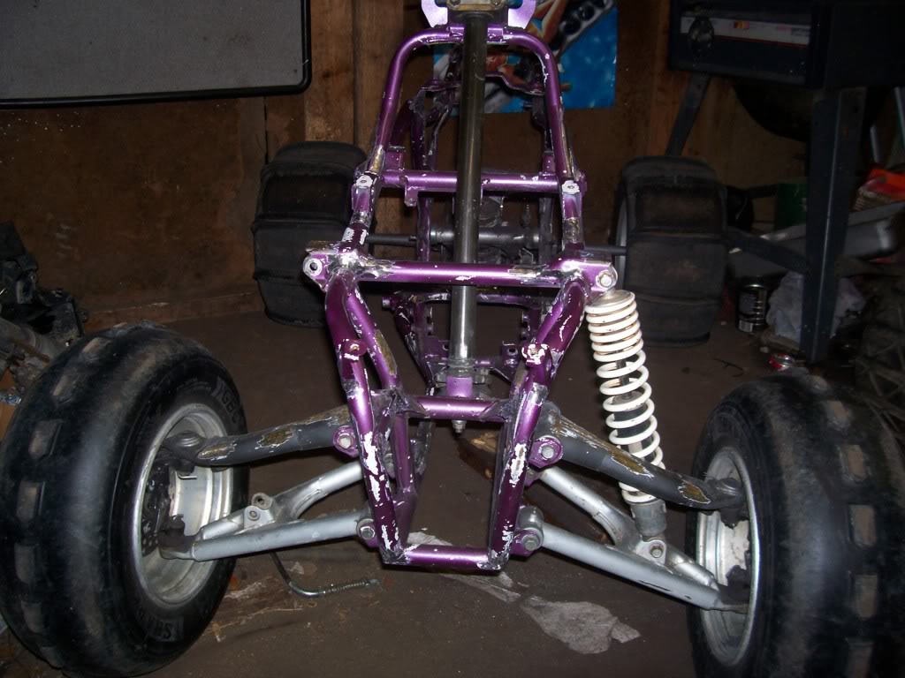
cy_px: 339
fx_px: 889
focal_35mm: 34
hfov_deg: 54.0
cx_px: 452
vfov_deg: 41.8
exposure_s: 1/64
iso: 80
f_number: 2.7
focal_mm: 5.6
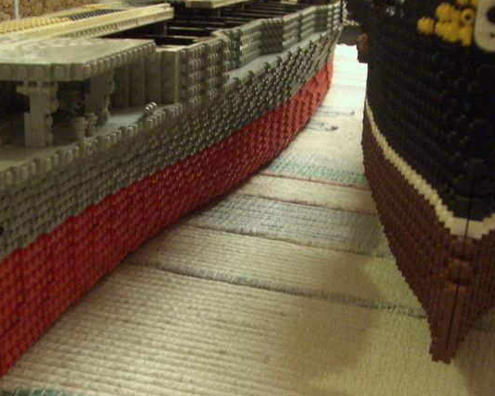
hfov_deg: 36.5
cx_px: 194
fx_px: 747
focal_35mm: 51
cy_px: 265
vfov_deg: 29.5
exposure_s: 1/8
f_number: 2.6
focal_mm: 5.8
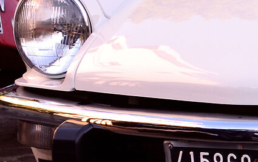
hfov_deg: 5.0
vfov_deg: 3.2
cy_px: 38
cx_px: 588
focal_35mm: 414
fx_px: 2912
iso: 100
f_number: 3.8
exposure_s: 1/320
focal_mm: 48
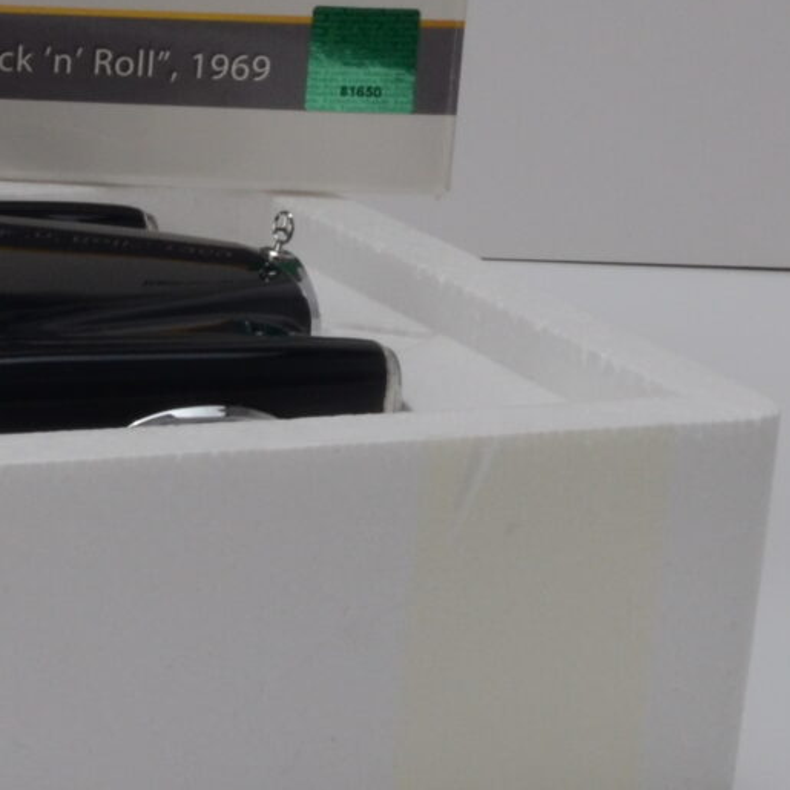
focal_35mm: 177
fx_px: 4570
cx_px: -761
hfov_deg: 9.3
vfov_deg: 9.9
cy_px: 250
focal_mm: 28
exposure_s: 1/30
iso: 500
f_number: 20
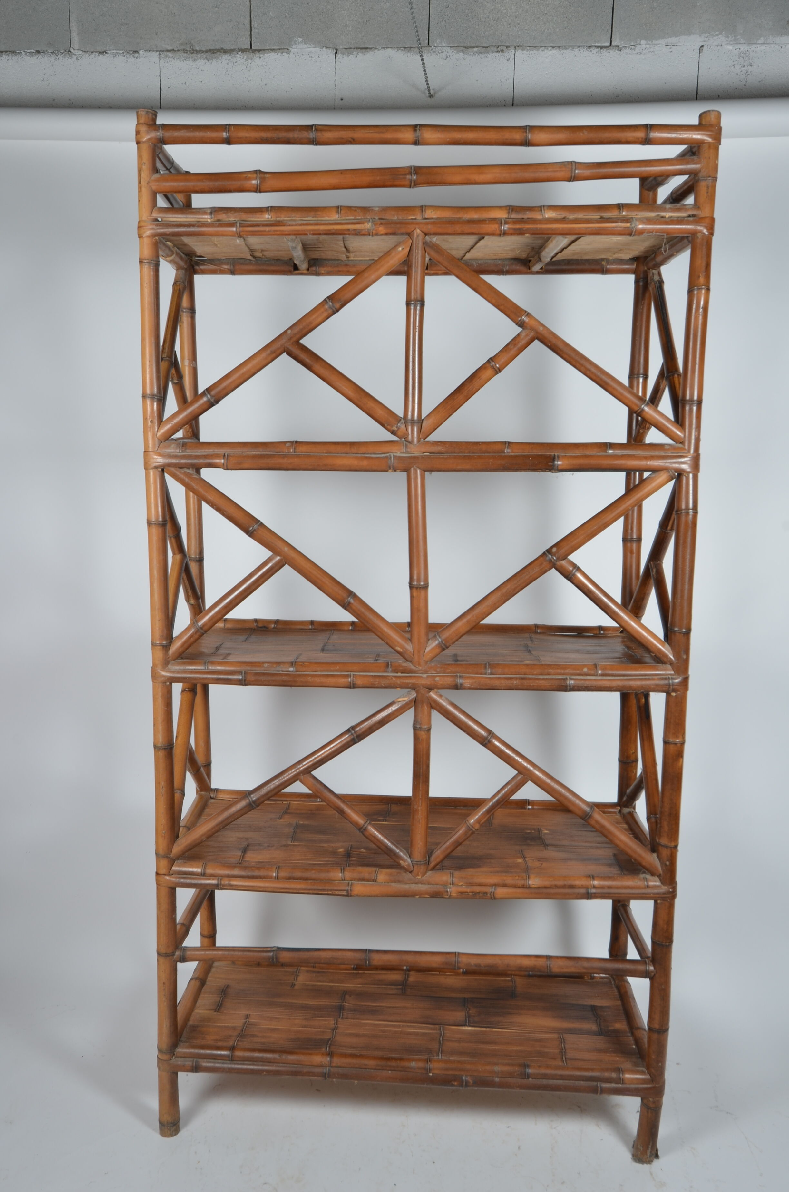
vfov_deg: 62.0
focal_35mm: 30
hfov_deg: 43.4
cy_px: 596
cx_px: 394
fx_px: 991
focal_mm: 20
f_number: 11
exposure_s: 1/125
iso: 100
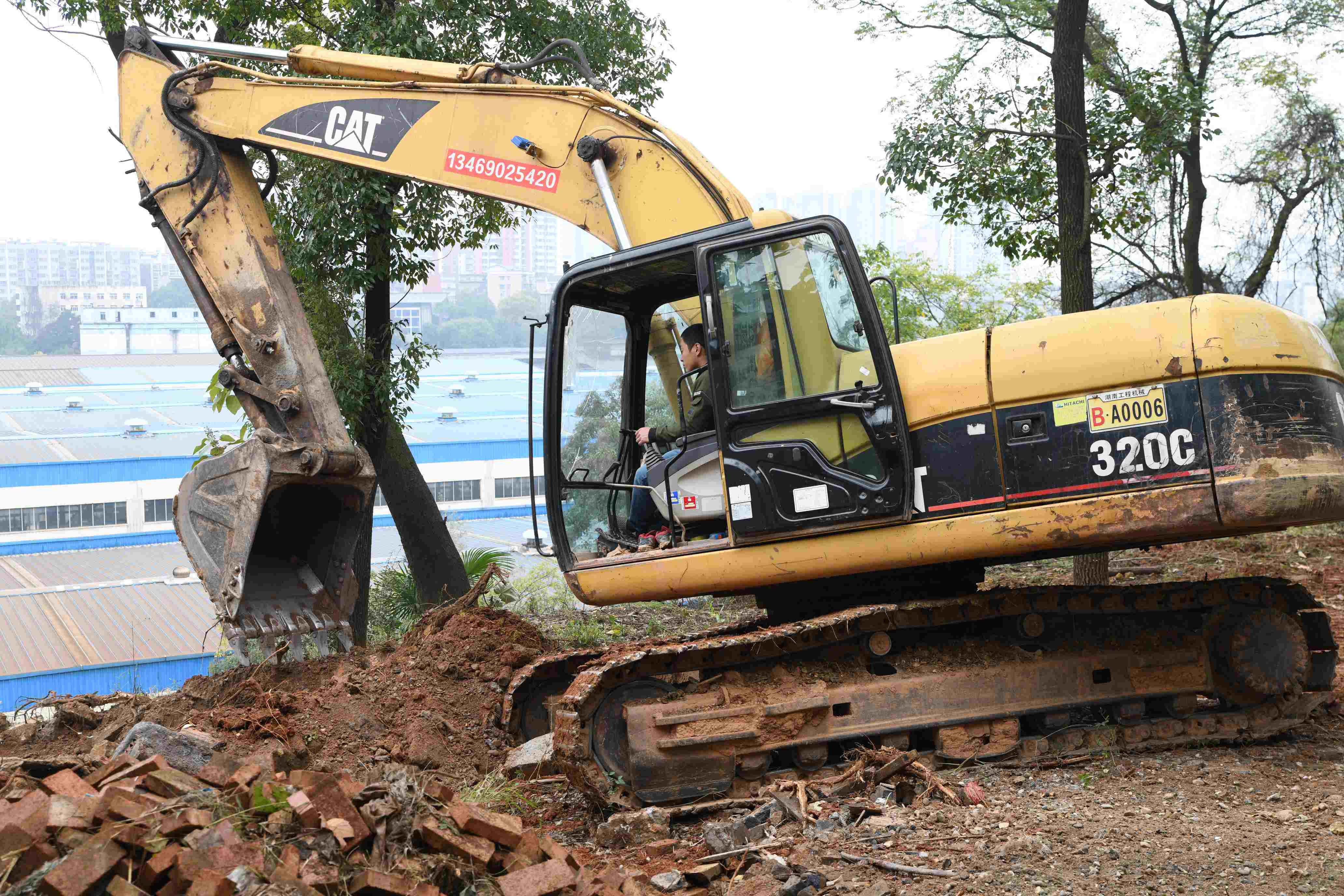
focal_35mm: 45
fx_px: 1680
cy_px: 448
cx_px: 672
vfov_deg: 29.9
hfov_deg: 43.6
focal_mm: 45
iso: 250
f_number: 5
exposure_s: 1/100
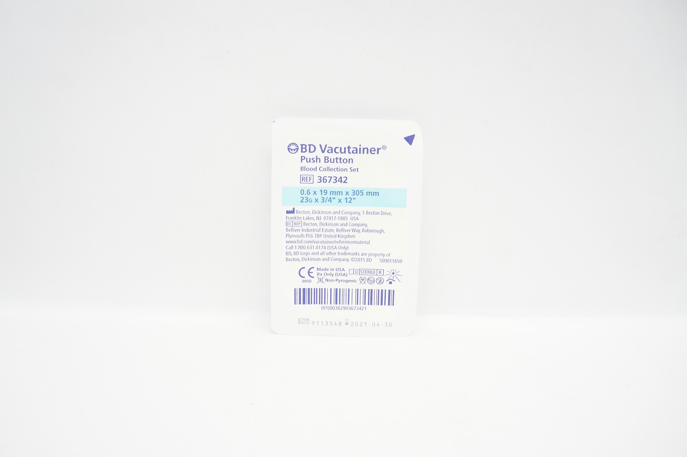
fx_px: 515
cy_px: 228
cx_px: 344
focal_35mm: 27
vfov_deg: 47.8
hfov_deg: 67.4
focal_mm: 18
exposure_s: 1/80
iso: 800
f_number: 5.6
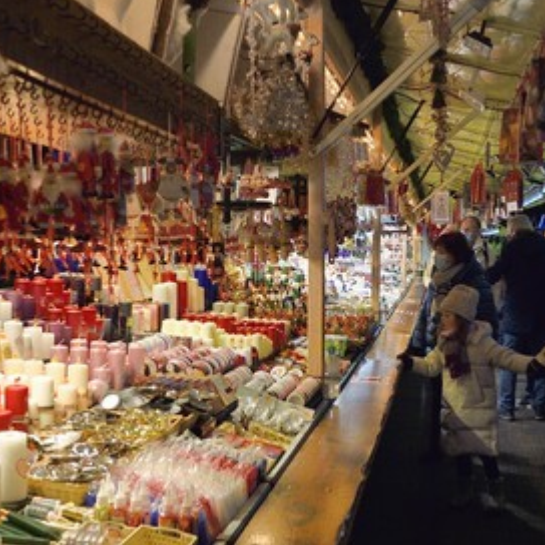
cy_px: 266
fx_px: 677
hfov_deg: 43.3
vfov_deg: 43.9
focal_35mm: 38
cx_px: 182
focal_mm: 29
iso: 1600
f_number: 7.1
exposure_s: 1/200
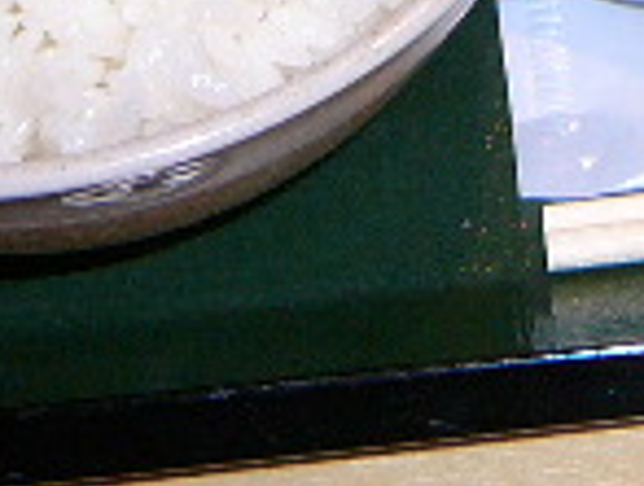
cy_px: -381
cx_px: 854
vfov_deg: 9.4
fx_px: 2835
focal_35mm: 152
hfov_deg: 12.5
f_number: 2.8
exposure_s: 1/30
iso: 100
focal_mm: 5.2
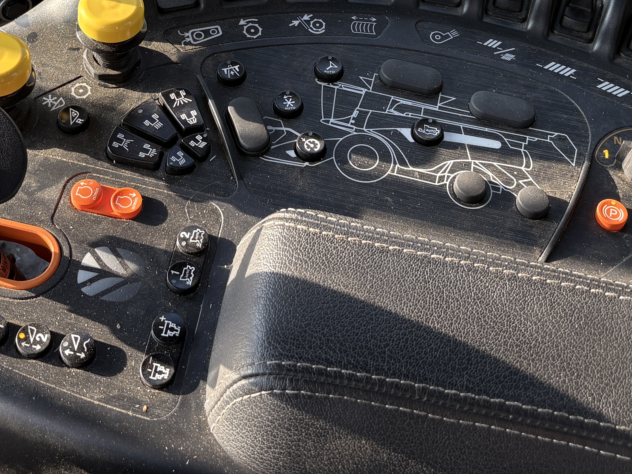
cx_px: 287
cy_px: -24
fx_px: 1095
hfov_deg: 32.2
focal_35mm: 60
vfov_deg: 23.2
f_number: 1.6
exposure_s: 1/186
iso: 40
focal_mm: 5.96
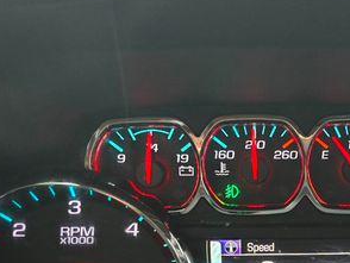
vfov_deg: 27.8
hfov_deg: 36.5
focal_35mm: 50
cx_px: 294
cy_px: 249
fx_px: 506
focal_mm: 6.3
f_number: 1.7
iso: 640
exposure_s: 1/30.5
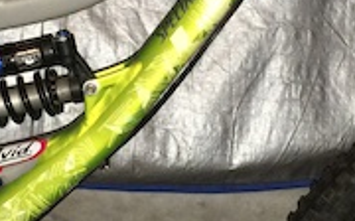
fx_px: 1324
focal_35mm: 137
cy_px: 59
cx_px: 112
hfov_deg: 15.2
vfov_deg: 9.5
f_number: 2.2
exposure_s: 1/16
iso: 250
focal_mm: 4.15
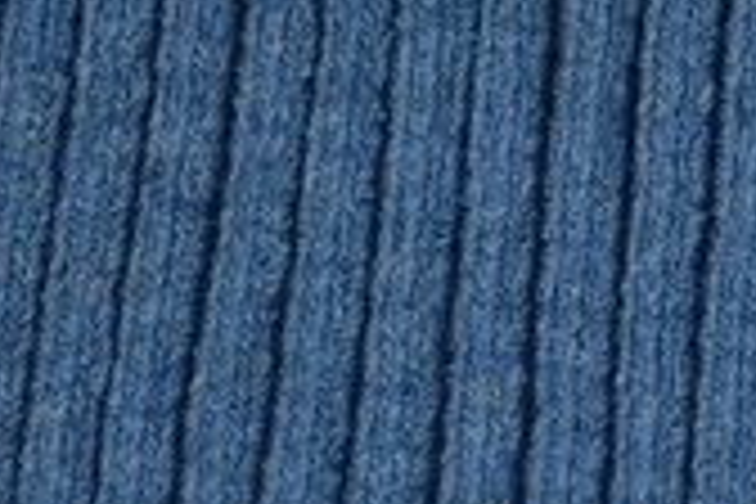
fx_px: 10163
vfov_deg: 2.8
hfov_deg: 4.2
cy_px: -680
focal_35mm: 484
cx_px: 2012
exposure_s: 1/25
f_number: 5.6
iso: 100
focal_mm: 50
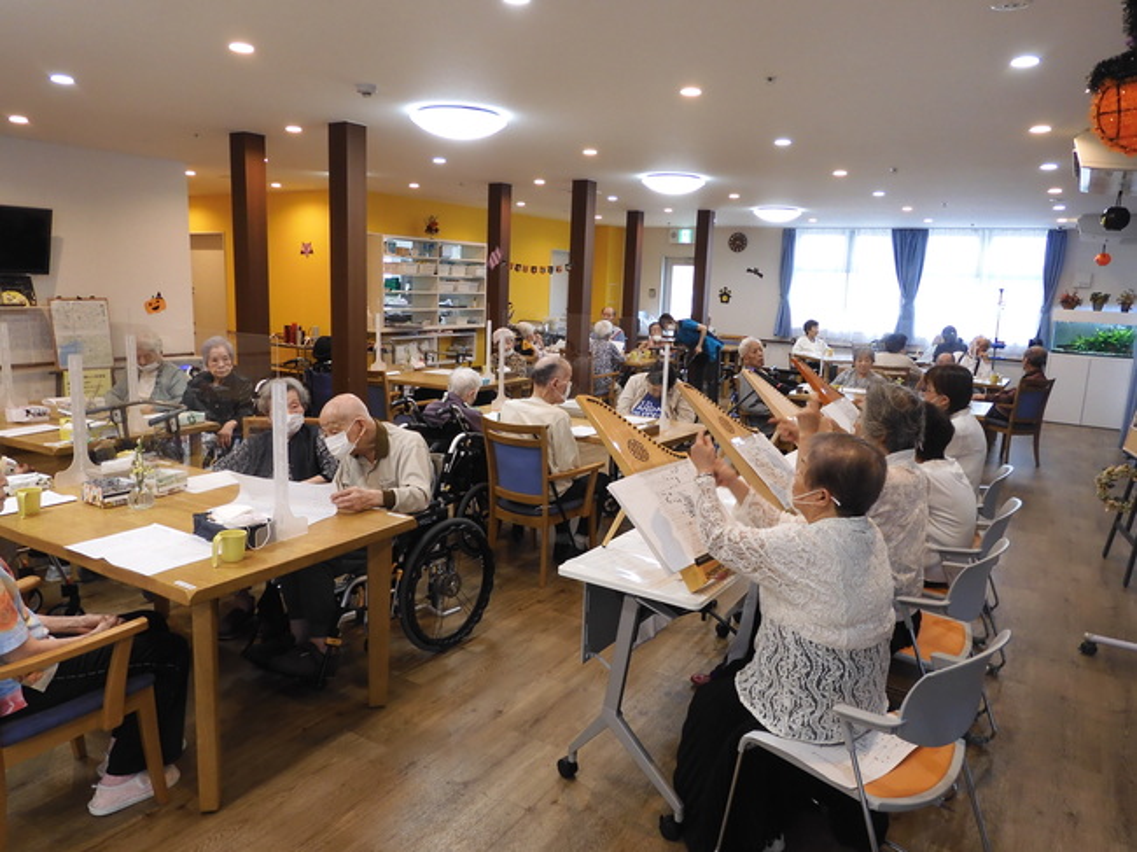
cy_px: 426
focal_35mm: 24
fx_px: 788
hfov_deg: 71.6
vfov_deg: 56.8
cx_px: 568
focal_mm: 4.3
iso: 250
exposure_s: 1/30
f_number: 3.4
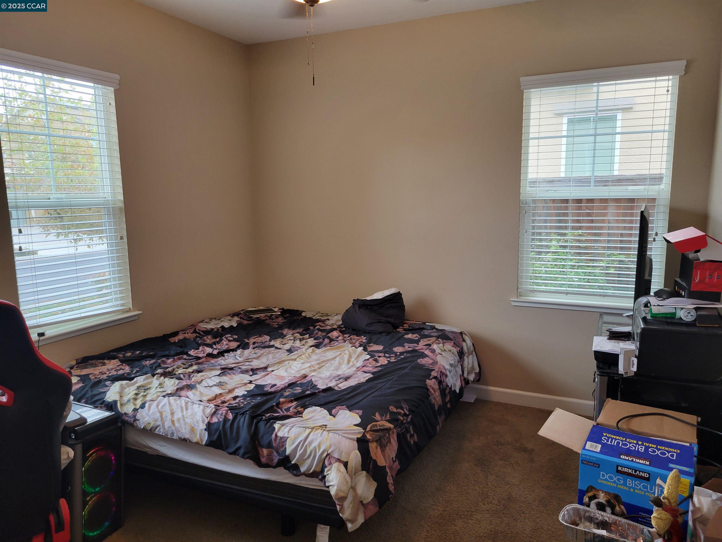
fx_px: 542
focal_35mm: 26
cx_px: 361
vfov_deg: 53.1
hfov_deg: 67.3
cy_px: 271
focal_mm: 5.4
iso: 125
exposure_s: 1/60
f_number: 1.8
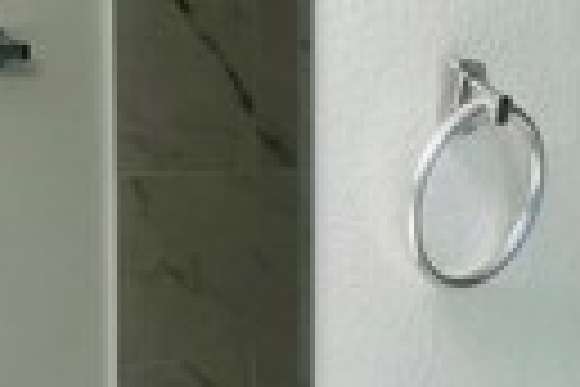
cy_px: 432
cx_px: 620
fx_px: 2159
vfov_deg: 10.1
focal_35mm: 134
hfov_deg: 15.0
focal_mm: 5.7
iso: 80
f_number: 1.5
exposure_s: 1/120
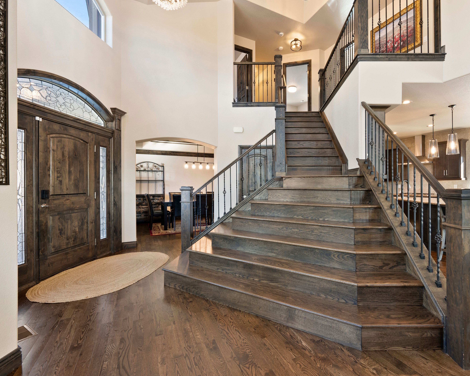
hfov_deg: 89.0
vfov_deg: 77.0
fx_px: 236
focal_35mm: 17
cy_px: 188
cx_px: 270
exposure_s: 1
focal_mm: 15
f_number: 9
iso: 500
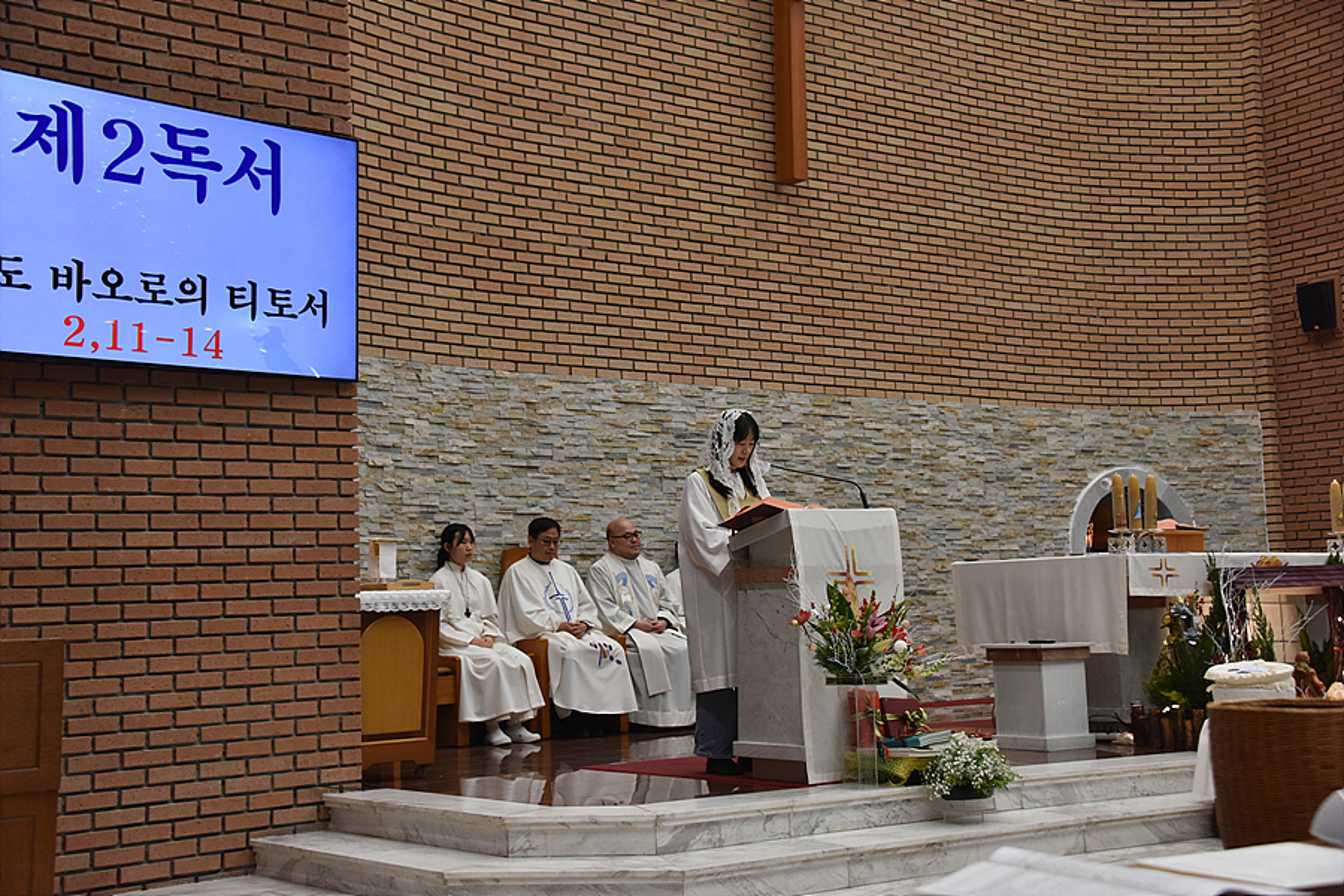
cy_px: 448
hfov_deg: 41.1
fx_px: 1792
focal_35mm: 48
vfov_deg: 28.1
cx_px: 672
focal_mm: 48
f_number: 5
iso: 2200
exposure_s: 1/125
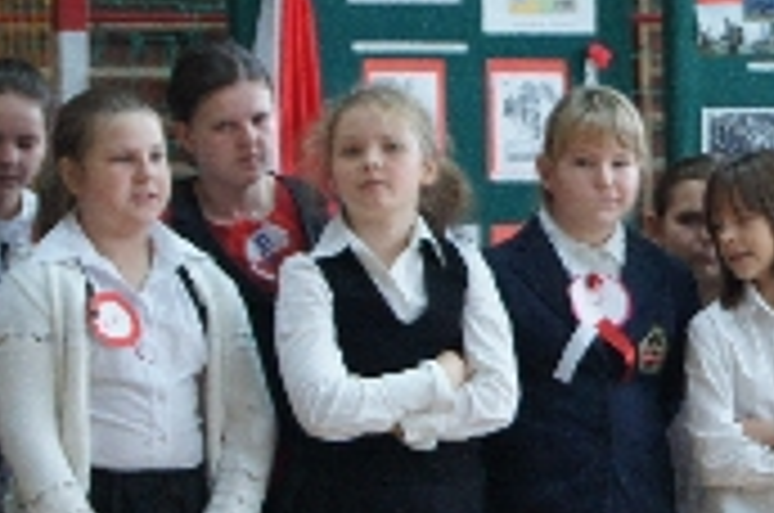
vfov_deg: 5.2
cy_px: 290
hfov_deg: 7.7
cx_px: 1112
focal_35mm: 262
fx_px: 5623
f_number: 5.6
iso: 1250
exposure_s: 1/80
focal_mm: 50
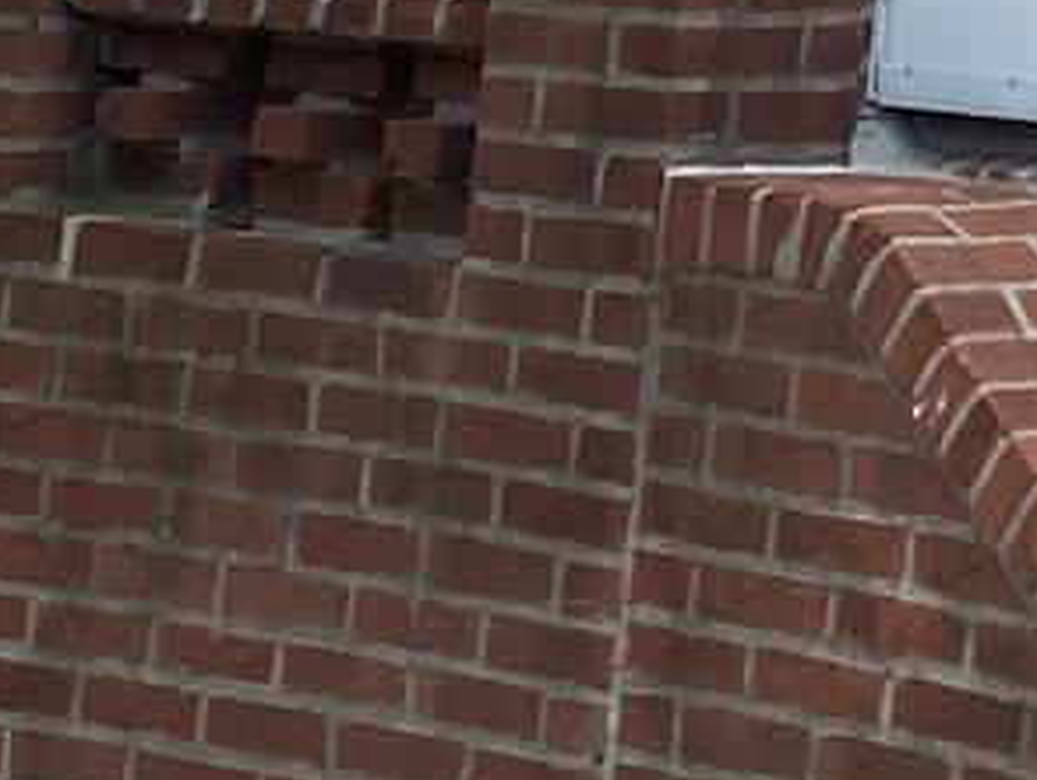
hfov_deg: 10.4
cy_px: -1546
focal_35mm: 181
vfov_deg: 7.3
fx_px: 5427
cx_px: 1732
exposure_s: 1/244
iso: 32
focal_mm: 4.25
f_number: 1.8
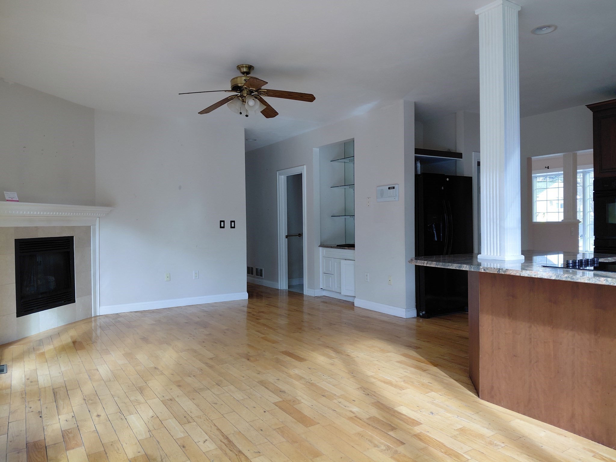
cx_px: 308
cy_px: 231
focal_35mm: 25
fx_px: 445
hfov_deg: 69.4
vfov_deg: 54.9
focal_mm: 4.69
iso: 125
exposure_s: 1/120
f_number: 1.8
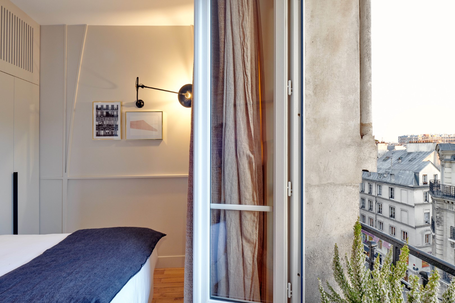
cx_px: 228
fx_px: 240
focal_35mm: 19
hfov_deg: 86.9
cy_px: 152
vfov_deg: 64.6
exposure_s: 1/2.5
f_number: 14
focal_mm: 19
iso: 200
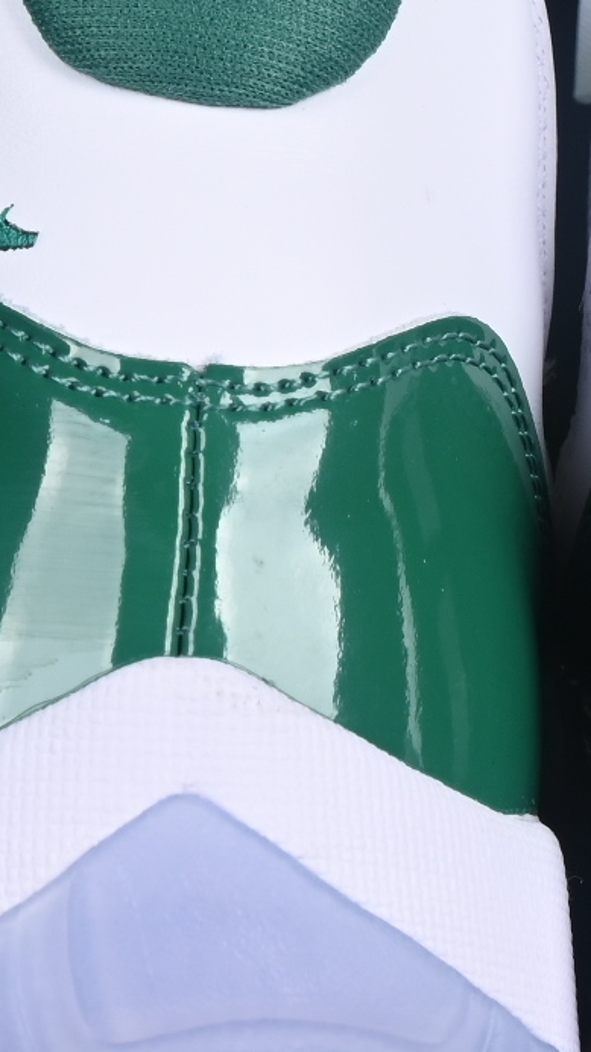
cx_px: 523
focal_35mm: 316
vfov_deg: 6.8
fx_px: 8808
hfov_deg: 3.8
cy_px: 418
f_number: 8
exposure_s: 1/80
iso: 160
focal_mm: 50
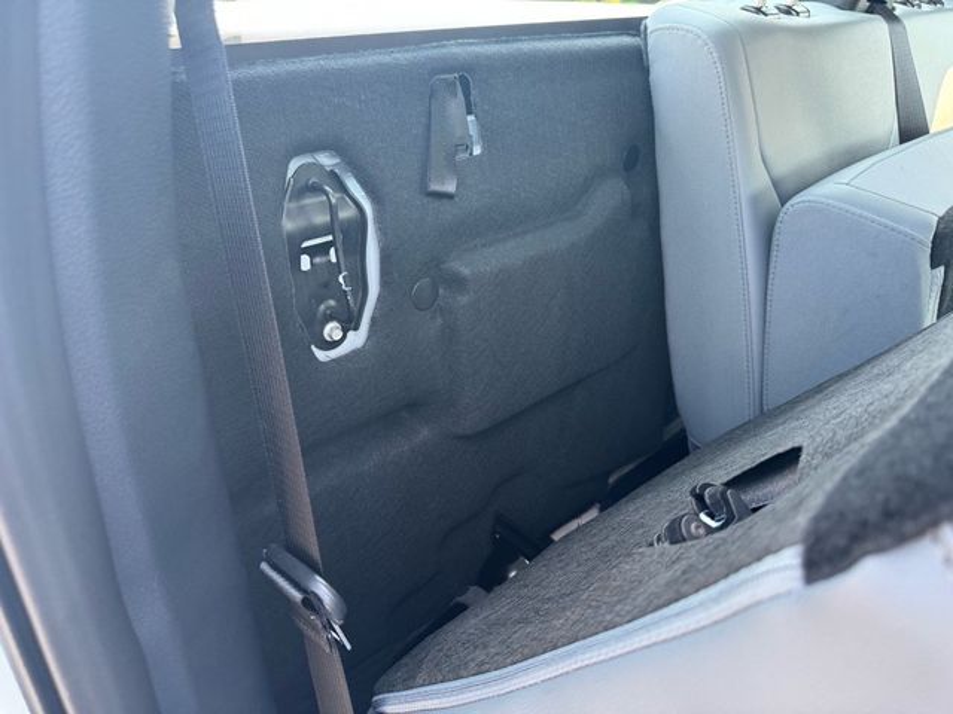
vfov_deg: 56.8
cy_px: 357
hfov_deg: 71.6
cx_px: 476
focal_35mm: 24
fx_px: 661
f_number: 1.78
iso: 125
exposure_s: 1/121
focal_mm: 6.76
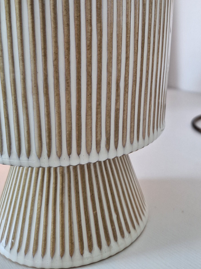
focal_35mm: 39
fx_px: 302
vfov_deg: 45.5
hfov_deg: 35.6
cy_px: 55
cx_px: 161
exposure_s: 1/40
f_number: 1.8
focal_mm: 5.54
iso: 125
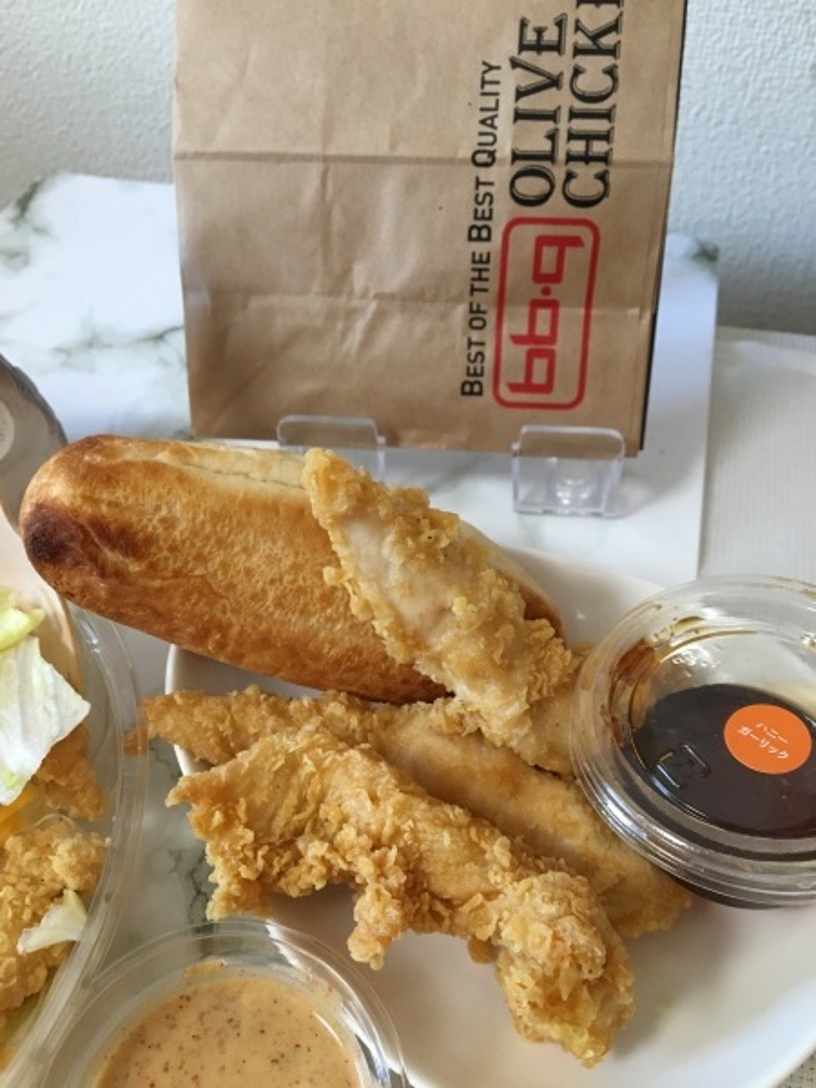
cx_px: 408
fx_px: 911
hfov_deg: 48.2
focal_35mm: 29
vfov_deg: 61.7
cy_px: 544
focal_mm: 4.15
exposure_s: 1/30
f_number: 2.2
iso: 125
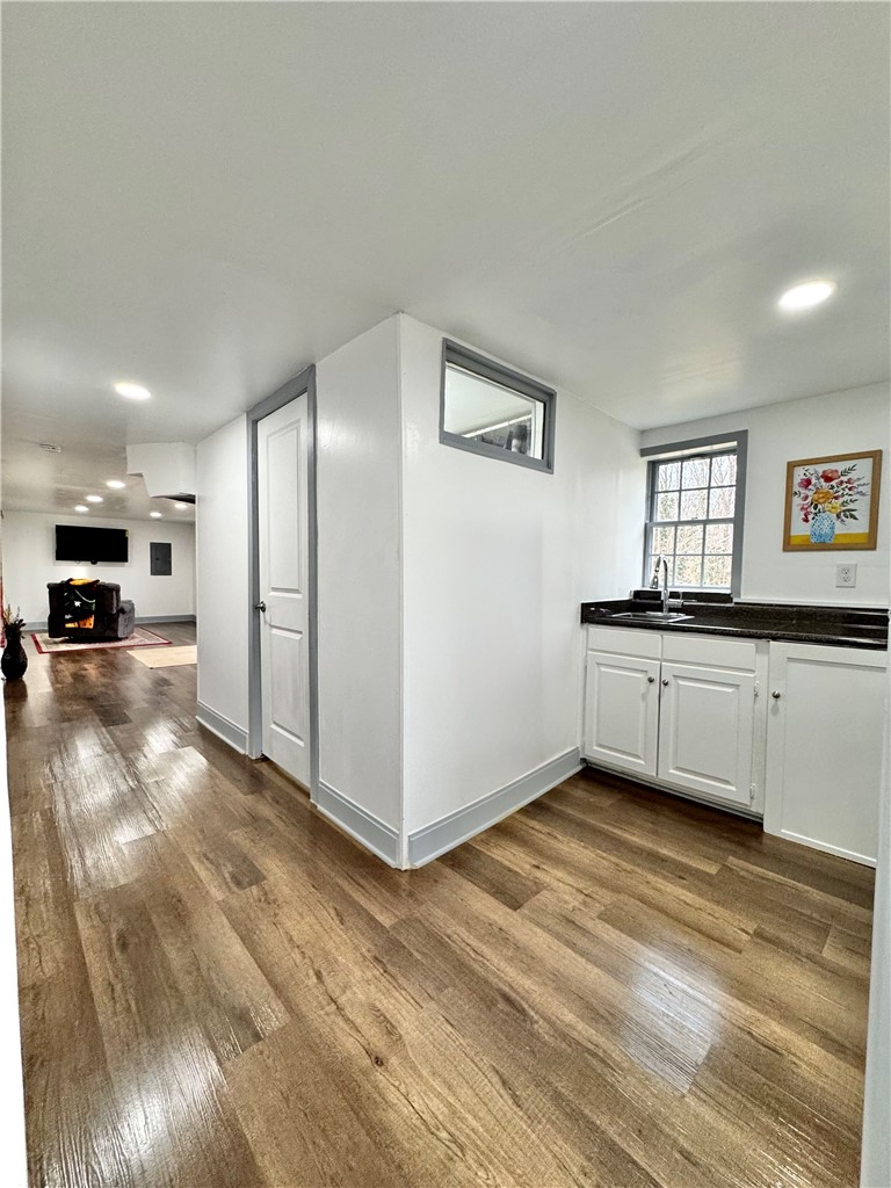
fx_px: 480
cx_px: 446
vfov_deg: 102.1
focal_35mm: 14
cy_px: 594
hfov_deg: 85.7
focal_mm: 2.22
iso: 200
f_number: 2.2
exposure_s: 1/120
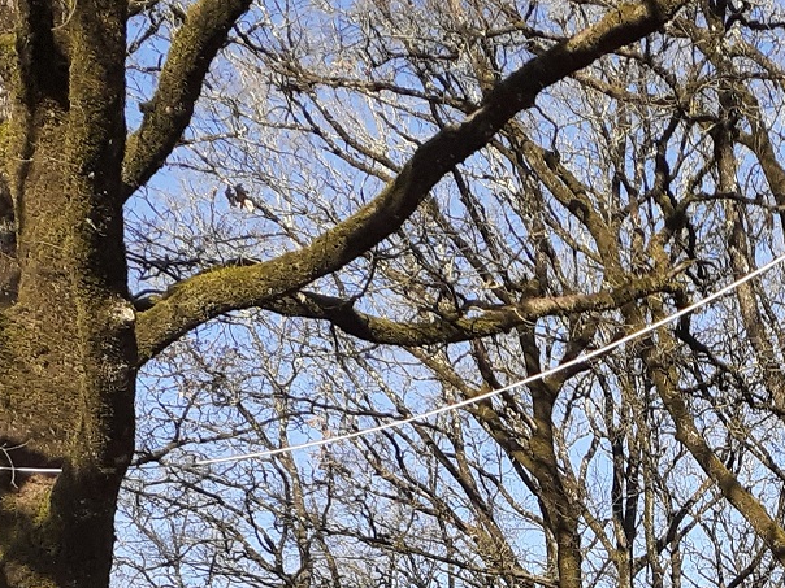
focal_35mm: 83
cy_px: 858
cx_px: 897
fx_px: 1882
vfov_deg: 16.4
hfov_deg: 22.1
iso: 40
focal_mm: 3.6
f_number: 1.9
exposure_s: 1/1062
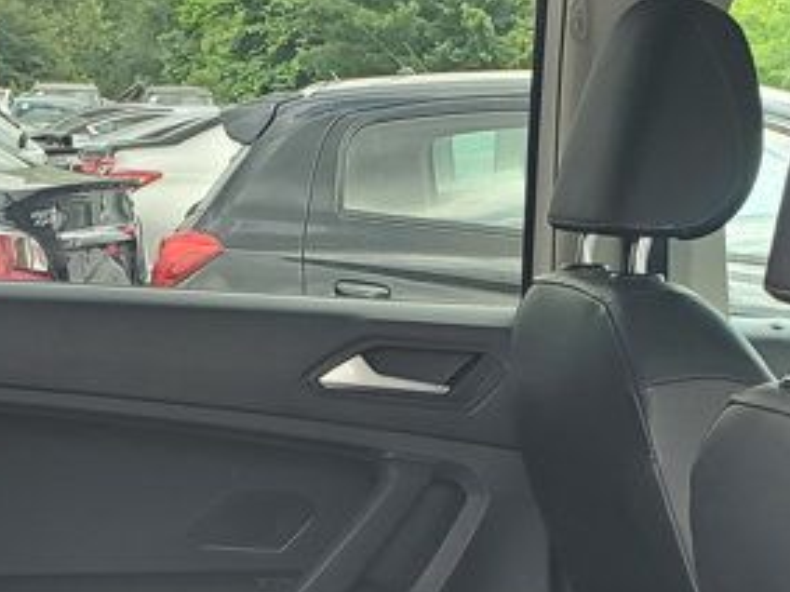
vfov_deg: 14.5
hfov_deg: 20.9
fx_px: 2144
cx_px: 321
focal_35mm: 94
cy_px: 933
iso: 64
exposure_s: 1/120
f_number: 2.4
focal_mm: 4.3
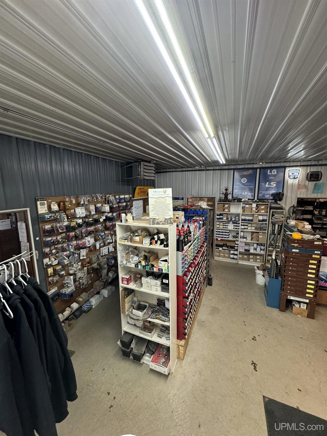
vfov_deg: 102.1
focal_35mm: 14
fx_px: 176
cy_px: 218
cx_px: 164
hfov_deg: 85.7
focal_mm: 2.22
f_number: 2.2
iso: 250
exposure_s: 1/120
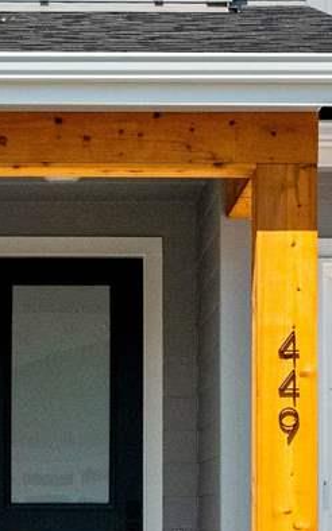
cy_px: 550
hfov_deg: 8.1
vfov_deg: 12.7
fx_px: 2350
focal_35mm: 162
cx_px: 127
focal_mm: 20.4
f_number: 11
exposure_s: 1/1250
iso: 800
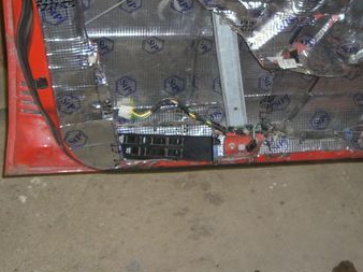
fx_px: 754
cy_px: 96
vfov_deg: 20.4
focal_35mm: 72
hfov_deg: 26.8
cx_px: 256
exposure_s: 1/60
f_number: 2.7
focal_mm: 6.2
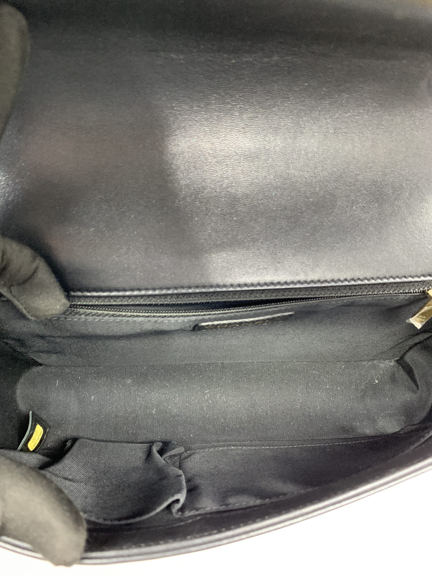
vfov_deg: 67.3
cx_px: 216
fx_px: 433
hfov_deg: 53.1
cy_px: 288
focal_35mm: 26
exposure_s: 1/35
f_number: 1.8
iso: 400
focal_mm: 4.25
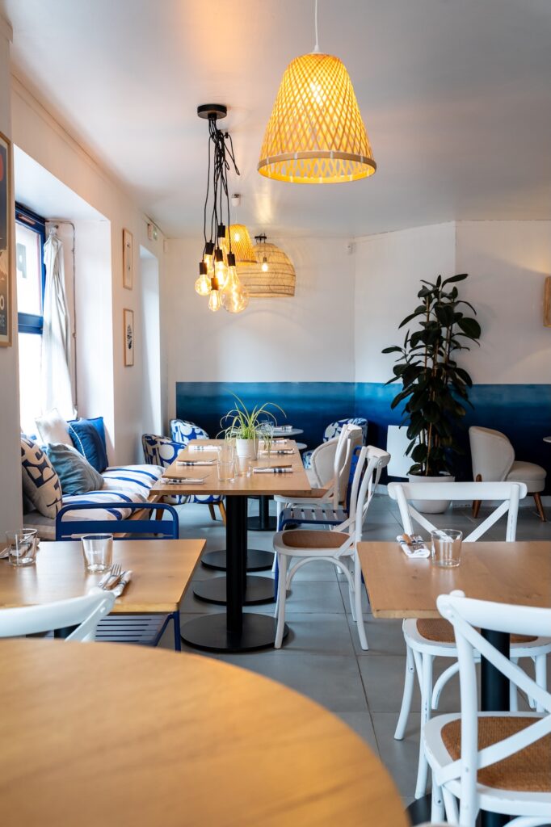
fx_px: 820
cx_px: 276
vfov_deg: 53.5
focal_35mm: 36
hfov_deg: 37.1
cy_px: 414
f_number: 5
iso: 800
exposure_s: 1/160
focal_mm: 35.7
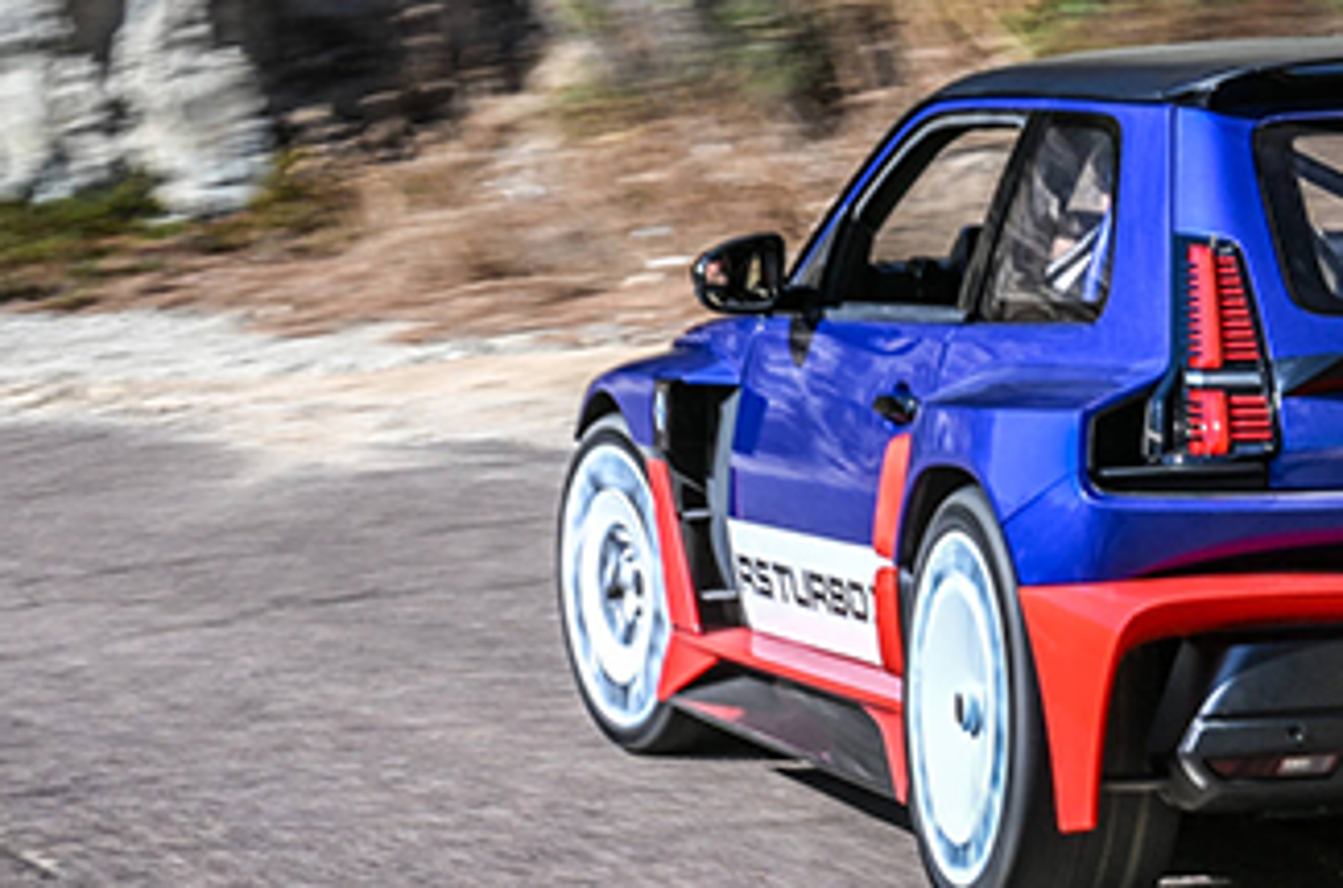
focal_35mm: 155
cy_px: 107
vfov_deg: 8.8
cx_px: 1471
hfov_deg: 13.0
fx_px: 5768
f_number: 22
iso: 160
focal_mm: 63
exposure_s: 1/50
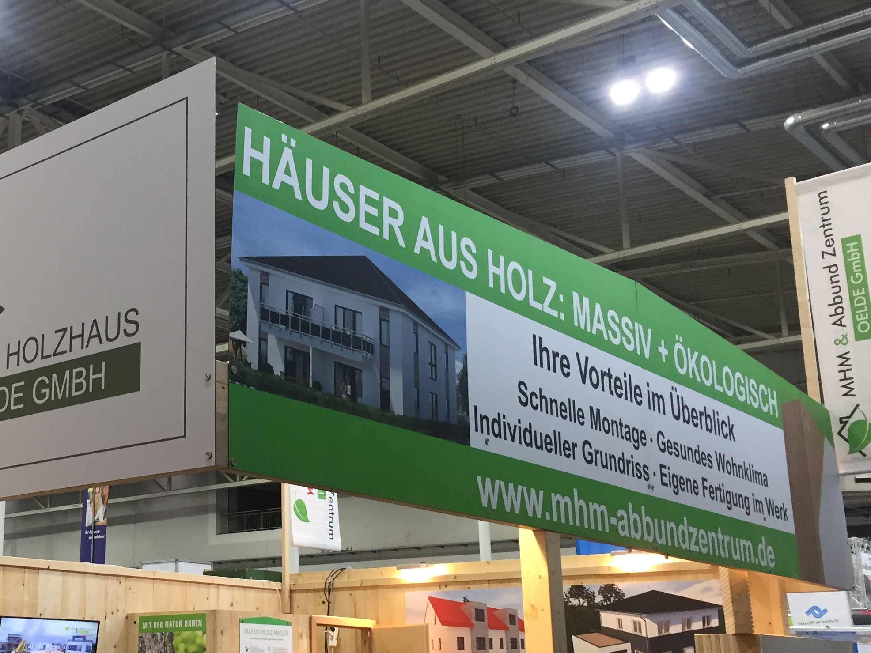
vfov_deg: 30.2
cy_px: 369
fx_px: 1208
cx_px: 199
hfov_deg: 38.4
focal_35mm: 48
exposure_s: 1/33
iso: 50
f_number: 2.2
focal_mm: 4.15
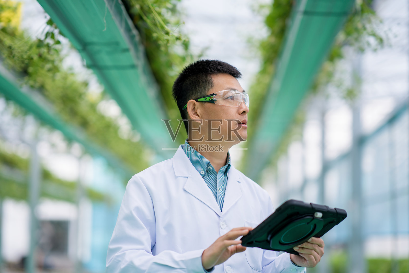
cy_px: 136
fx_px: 966
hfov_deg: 23.9
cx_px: 204
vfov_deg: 16.1
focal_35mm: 85
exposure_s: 1/80
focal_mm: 85
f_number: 1.6
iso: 100
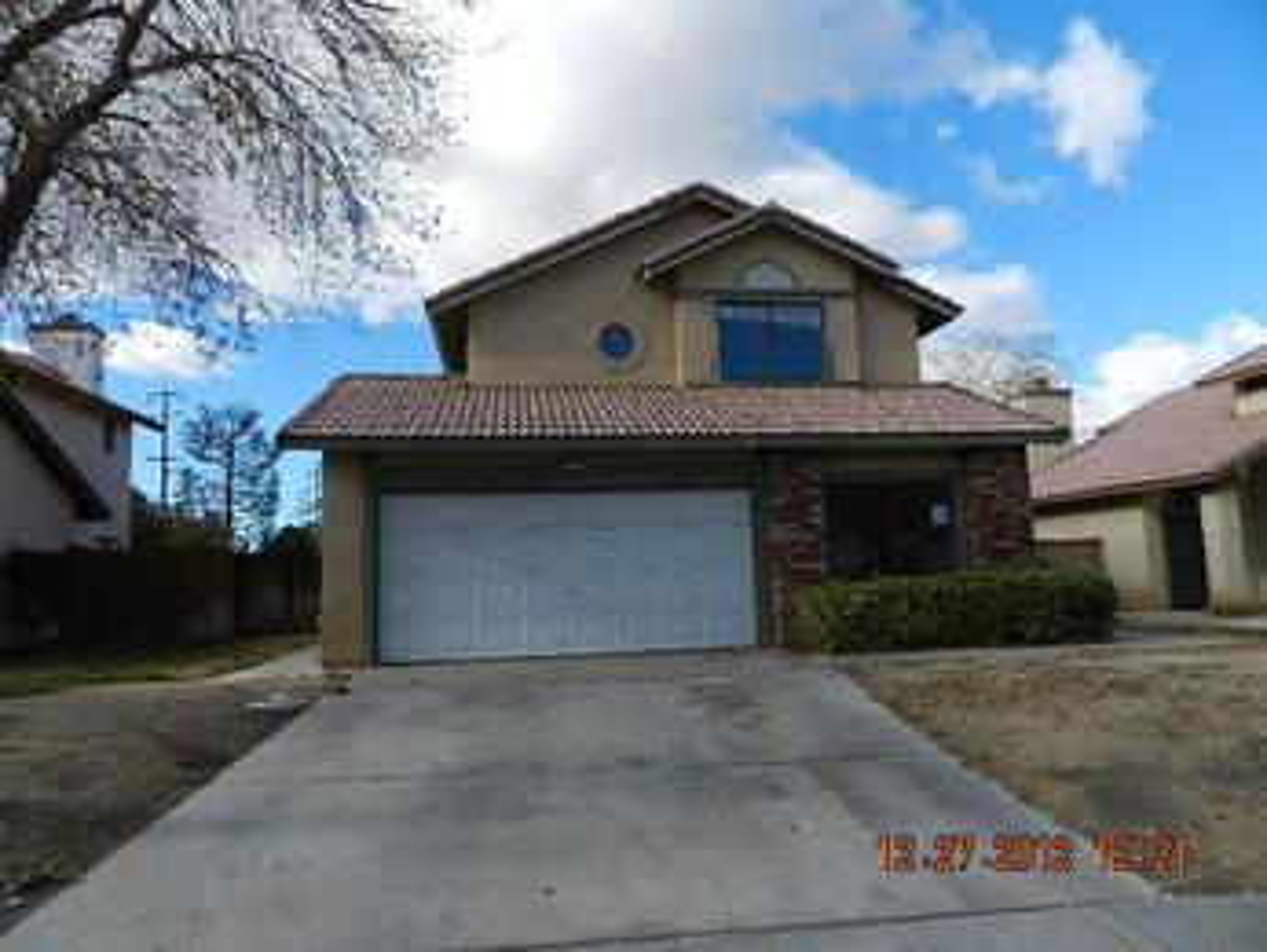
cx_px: 634
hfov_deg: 73.9
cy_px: 476
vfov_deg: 58.9
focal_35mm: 23
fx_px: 842
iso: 160
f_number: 4
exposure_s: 1/800
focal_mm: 4
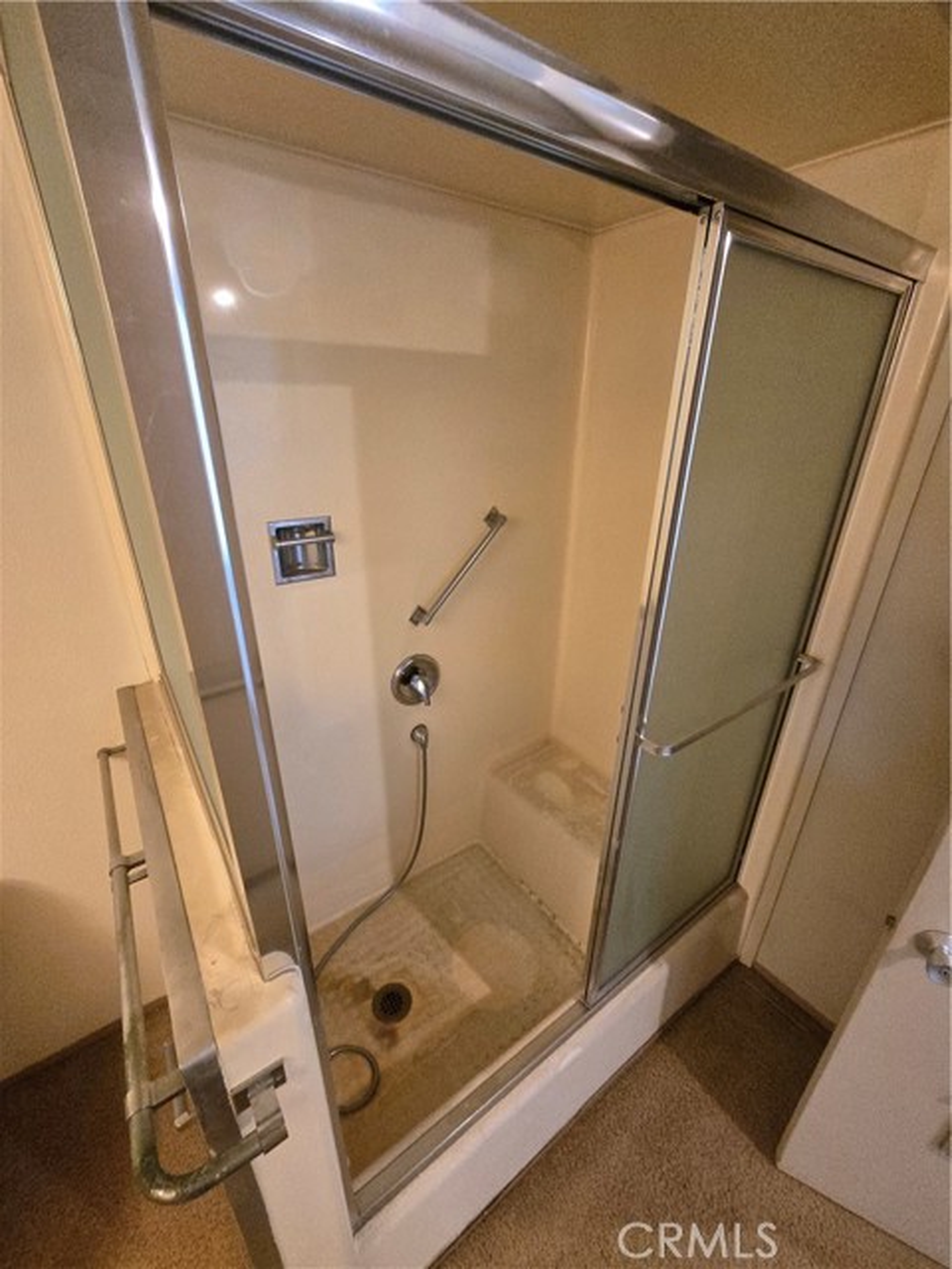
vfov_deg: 106.2
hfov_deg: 89.9
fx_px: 477
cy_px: 634
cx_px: 476
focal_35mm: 13
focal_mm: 2.2
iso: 1250
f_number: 2.2
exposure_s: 1/60
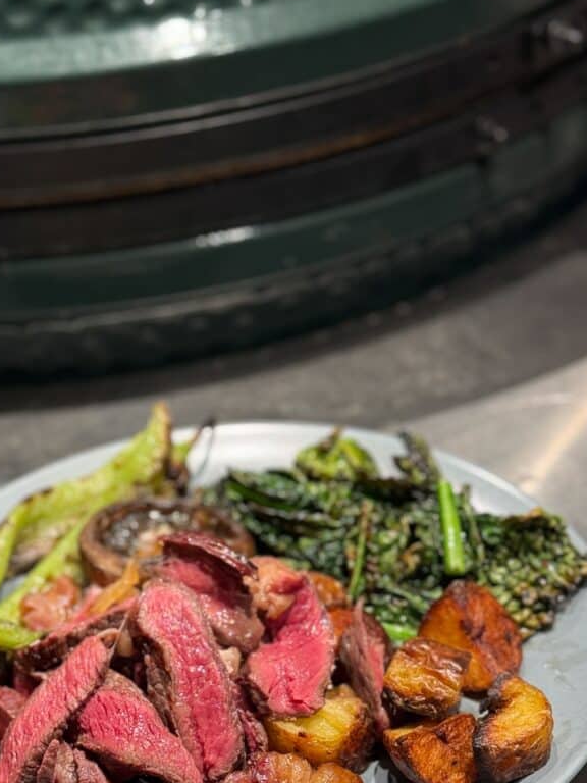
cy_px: 424
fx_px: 1447
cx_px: 236
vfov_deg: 30.3
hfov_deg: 22.9
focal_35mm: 64
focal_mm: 6.76
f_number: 1.78
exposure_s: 1/100
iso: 160
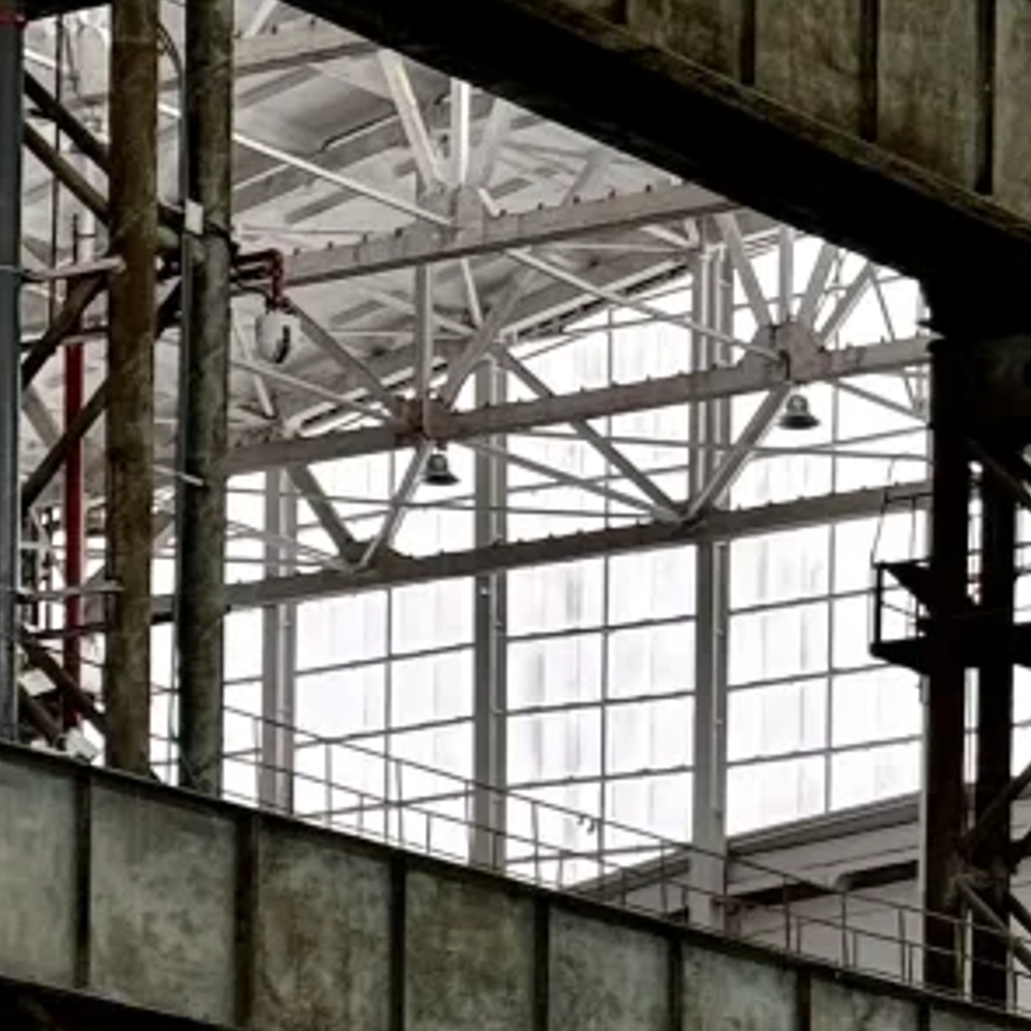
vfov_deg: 8.1
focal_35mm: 207
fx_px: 6975
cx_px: 252
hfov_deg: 8.4
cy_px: 2079
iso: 100
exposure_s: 1/503
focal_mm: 6.76
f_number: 1.78
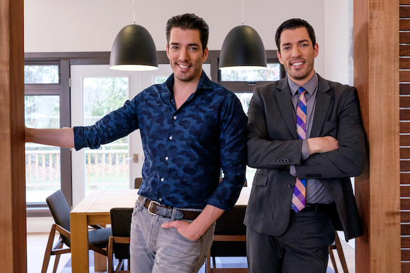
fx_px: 399
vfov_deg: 37.9
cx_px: 205
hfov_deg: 54.4
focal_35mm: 35
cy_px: 136
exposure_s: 1/125
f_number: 4
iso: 3200
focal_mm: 23
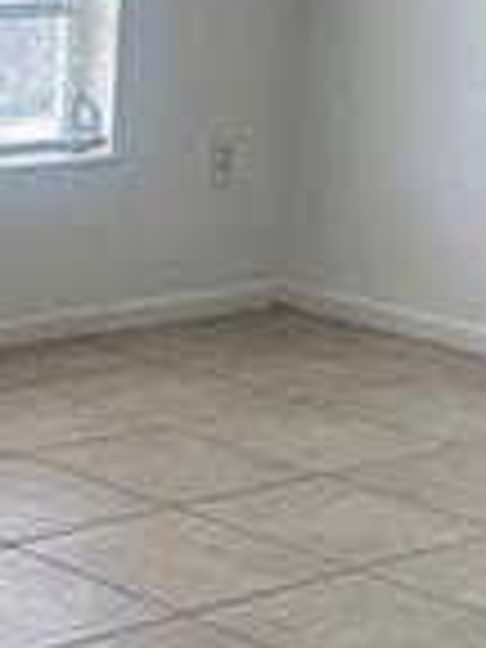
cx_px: -252
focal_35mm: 128
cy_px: 81
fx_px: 2396
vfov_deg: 15.2
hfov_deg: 11.1
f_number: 1.78
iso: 160
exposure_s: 1/121
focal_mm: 6.86
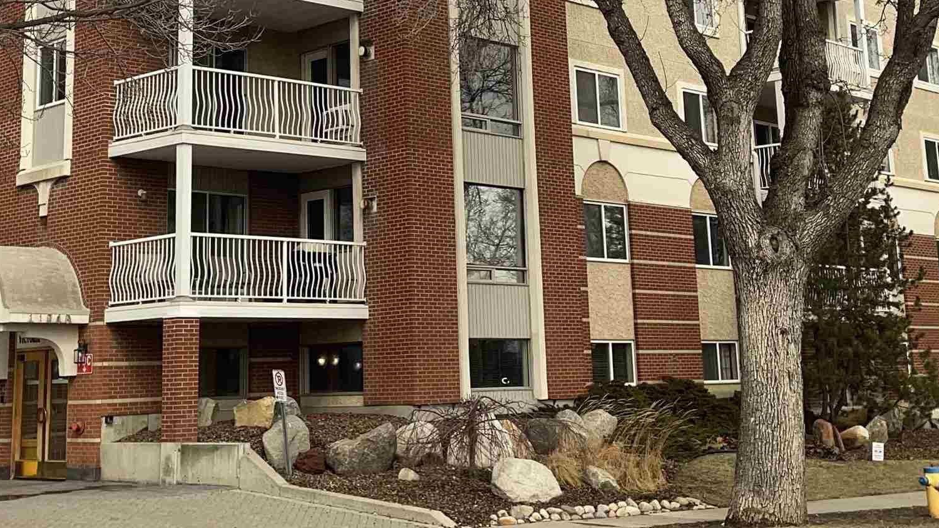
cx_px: 448
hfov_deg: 36.0
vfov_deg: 20.3
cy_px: 39
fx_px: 1444
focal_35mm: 58
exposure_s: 1/3300
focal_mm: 4.2
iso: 32
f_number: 1.6
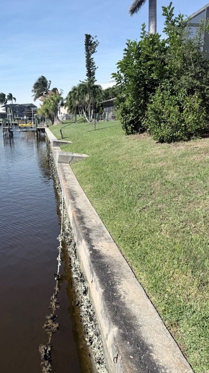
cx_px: 88
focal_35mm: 27
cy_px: 183
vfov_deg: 69.9
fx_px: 266
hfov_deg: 42.7
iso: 80
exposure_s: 1/5319
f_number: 1.78
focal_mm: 6.76
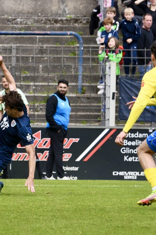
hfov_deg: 4.0
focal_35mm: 346
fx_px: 2249
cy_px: 118
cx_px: 8
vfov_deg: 6.0
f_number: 9
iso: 1250
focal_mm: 230
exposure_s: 1/1600
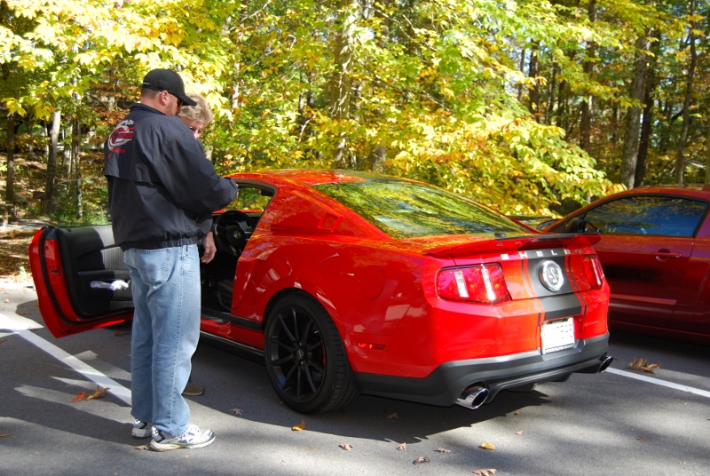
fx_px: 770
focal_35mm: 39
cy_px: 238
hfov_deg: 49.5
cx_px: 355
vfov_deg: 34.3
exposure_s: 1/125
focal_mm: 26
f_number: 4
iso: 160
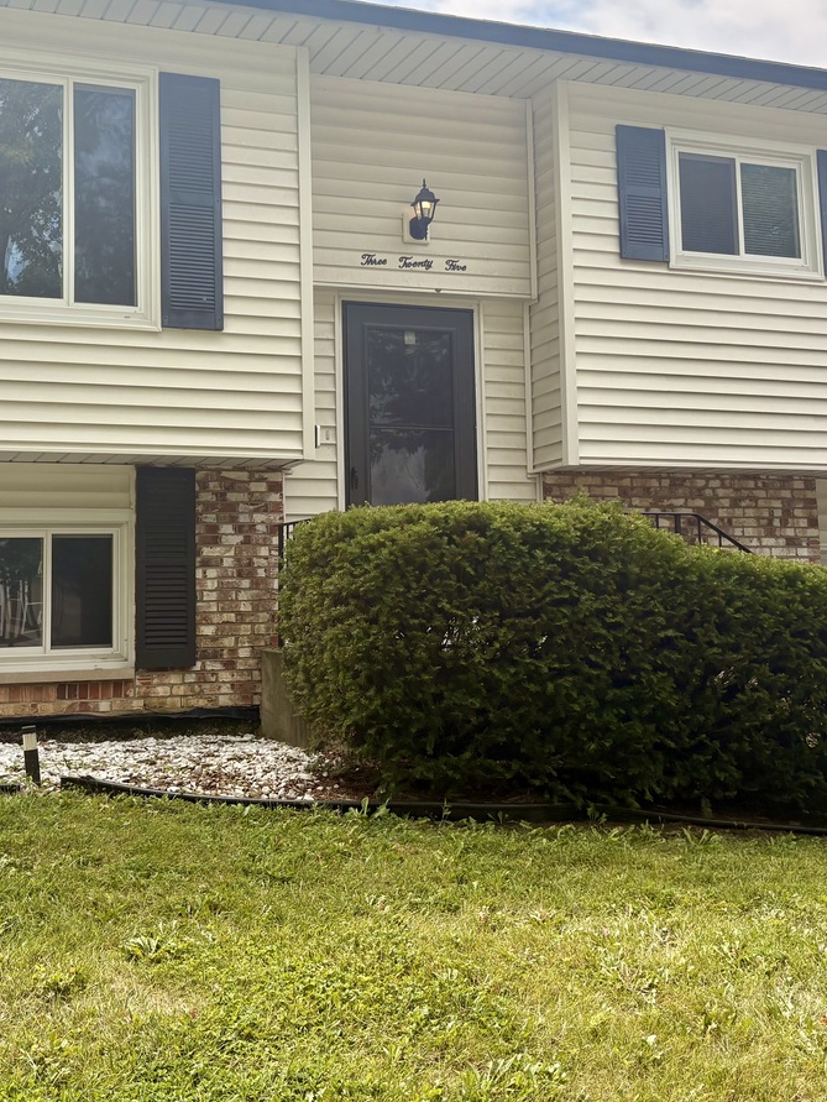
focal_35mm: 42
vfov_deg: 44.6
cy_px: 465
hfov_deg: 34.2
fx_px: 1337
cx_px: 320
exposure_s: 1/1484
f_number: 1.6
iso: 64
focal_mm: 5.96
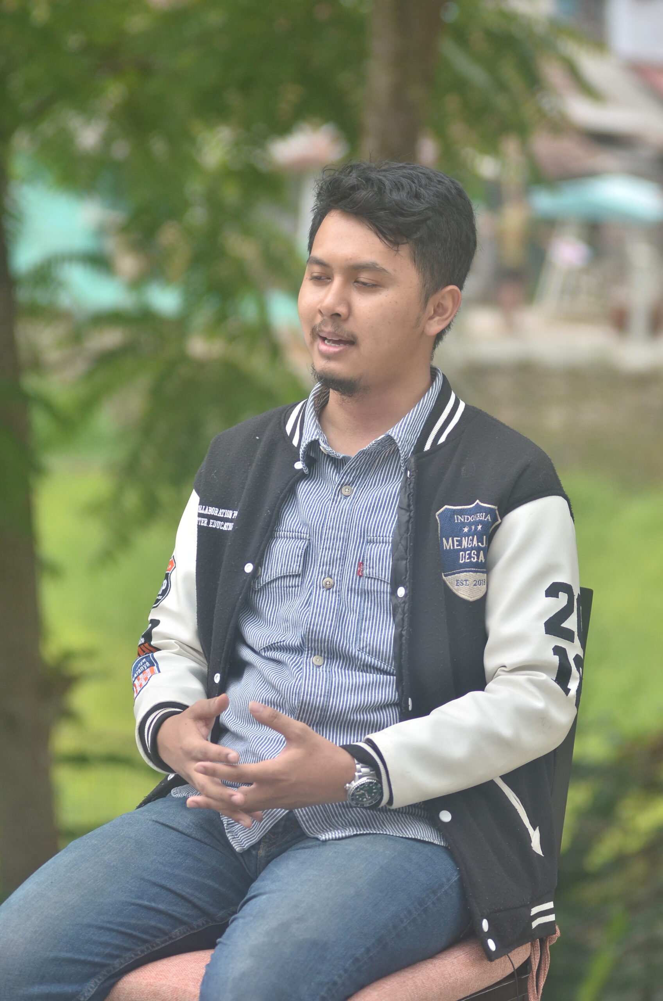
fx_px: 3829
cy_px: 500
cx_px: 332
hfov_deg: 9.9
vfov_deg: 14.9
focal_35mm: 138
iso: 320
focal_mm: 92
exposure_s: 1/640
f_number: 2.8
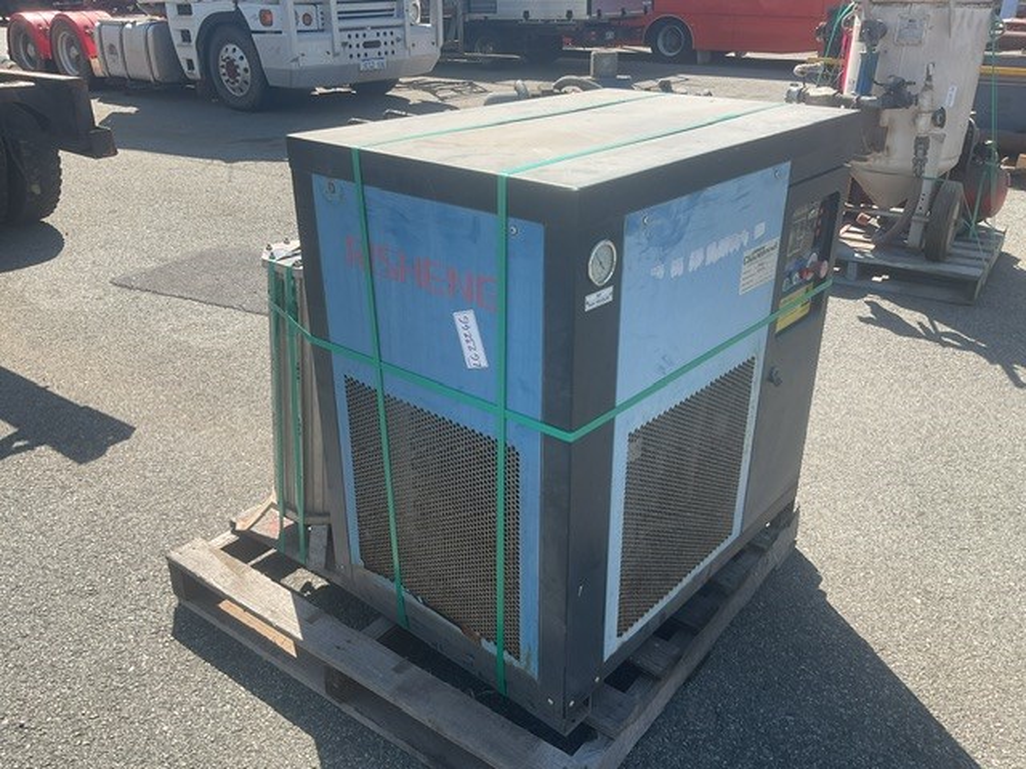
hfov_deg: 61.7
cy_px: 384
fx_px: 860
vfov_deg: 48.2
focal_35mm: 29
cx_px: 513
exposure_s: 1/912
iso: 16
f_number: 1.8
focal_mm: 3
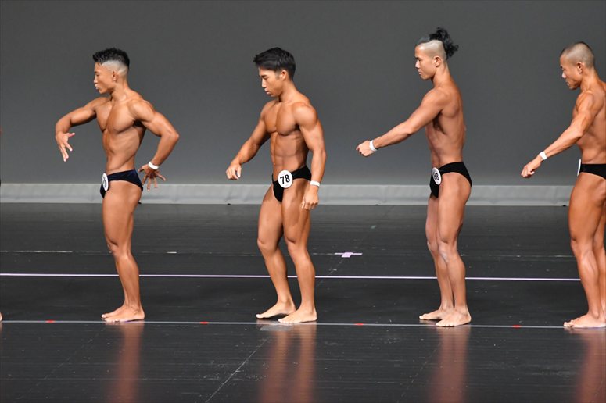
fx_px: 5048
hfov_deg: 6.9
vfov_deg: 4.6
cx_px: 303
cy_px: 202
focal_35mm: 300
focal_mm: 200
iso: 5000
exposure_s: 1/400
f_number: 5.6
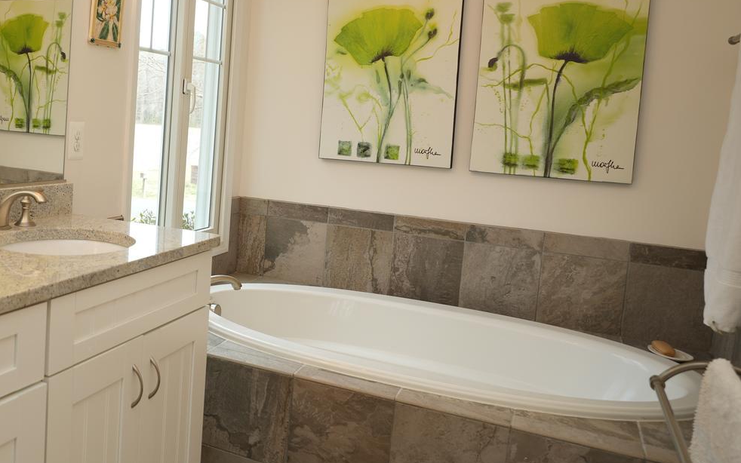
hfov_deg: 51.0
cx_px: 131
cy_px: 167
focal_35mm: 35
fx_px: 712
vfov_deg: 35.8
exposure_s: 1/60
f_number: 2.8
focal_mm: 16.6
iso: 125
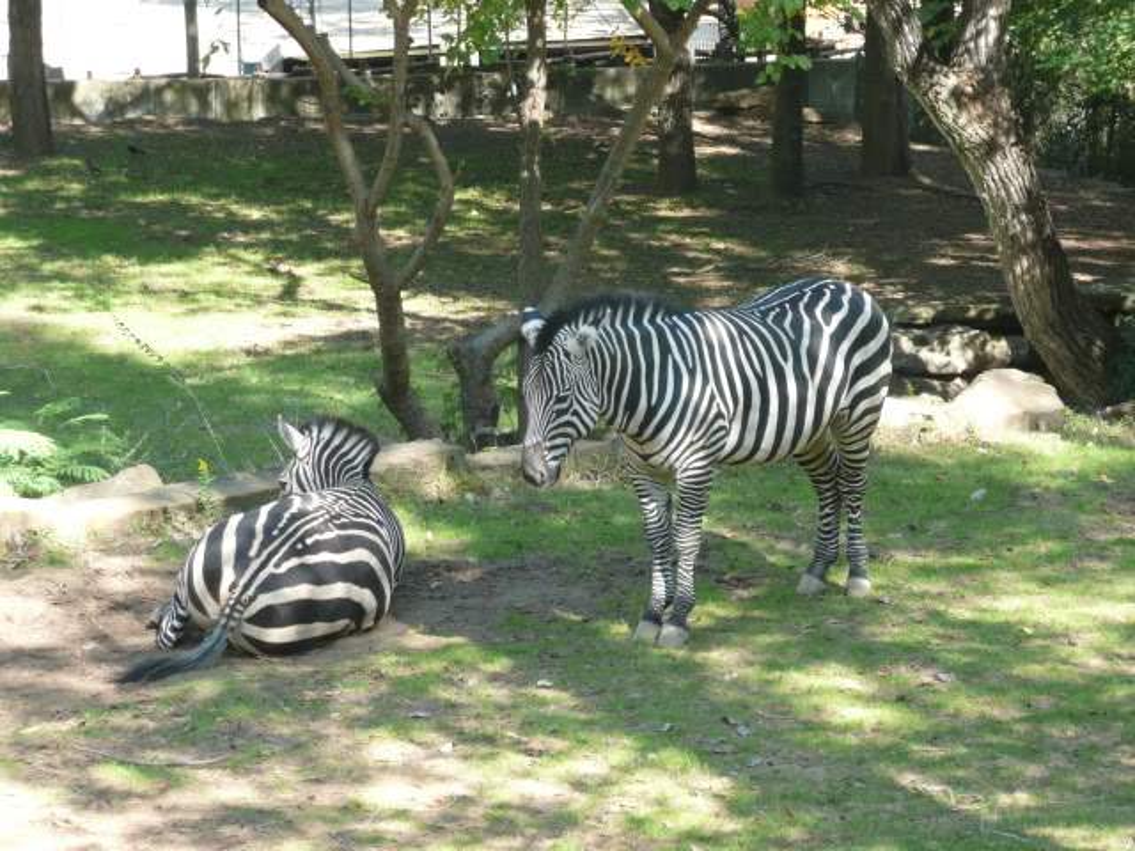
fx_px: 4623
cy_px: 426
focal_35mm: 141
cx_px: 568
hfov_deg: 14.0
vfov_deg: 10.5
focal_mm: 23.1
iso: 100
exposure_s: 1/60
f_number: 4.8
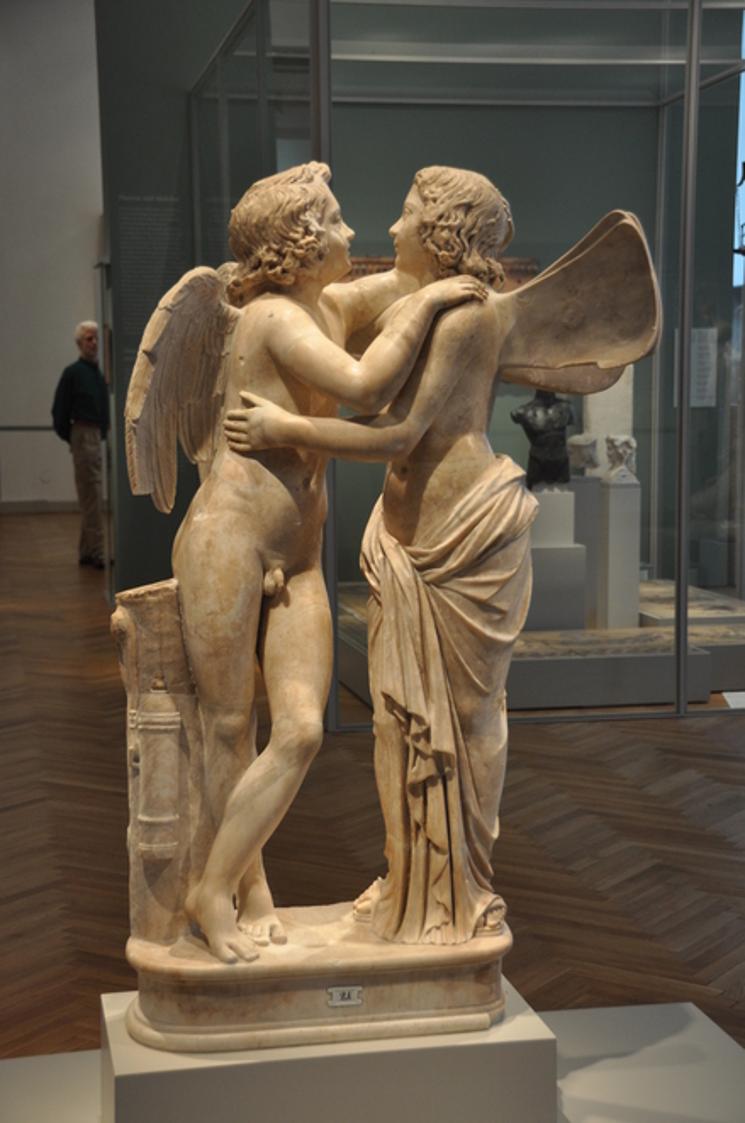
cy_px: 562
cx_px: 372
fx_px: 1869
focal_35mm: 60
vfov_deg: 33.5
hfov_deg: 22.5
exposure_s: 1/80
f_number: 4.5
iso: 500
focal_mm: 40
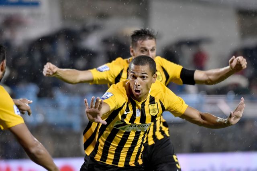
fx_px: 3213
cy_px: 86
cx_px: 128
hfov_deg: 4.6
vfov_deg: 3.1
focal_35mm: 450
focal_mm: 300
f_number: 4
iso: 4000
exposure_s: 1/800
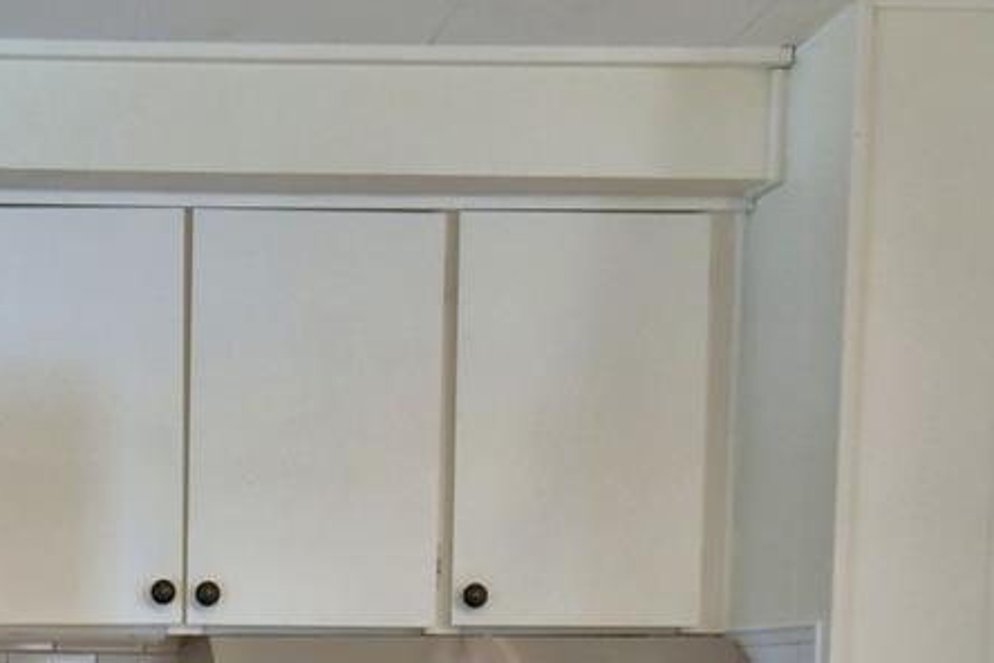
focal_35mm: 54
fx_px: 1491
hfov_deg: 34.0
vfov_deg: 23.1
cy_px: 782
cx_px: 27
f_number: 4.5
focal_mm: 10
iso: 400
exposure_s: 1/50
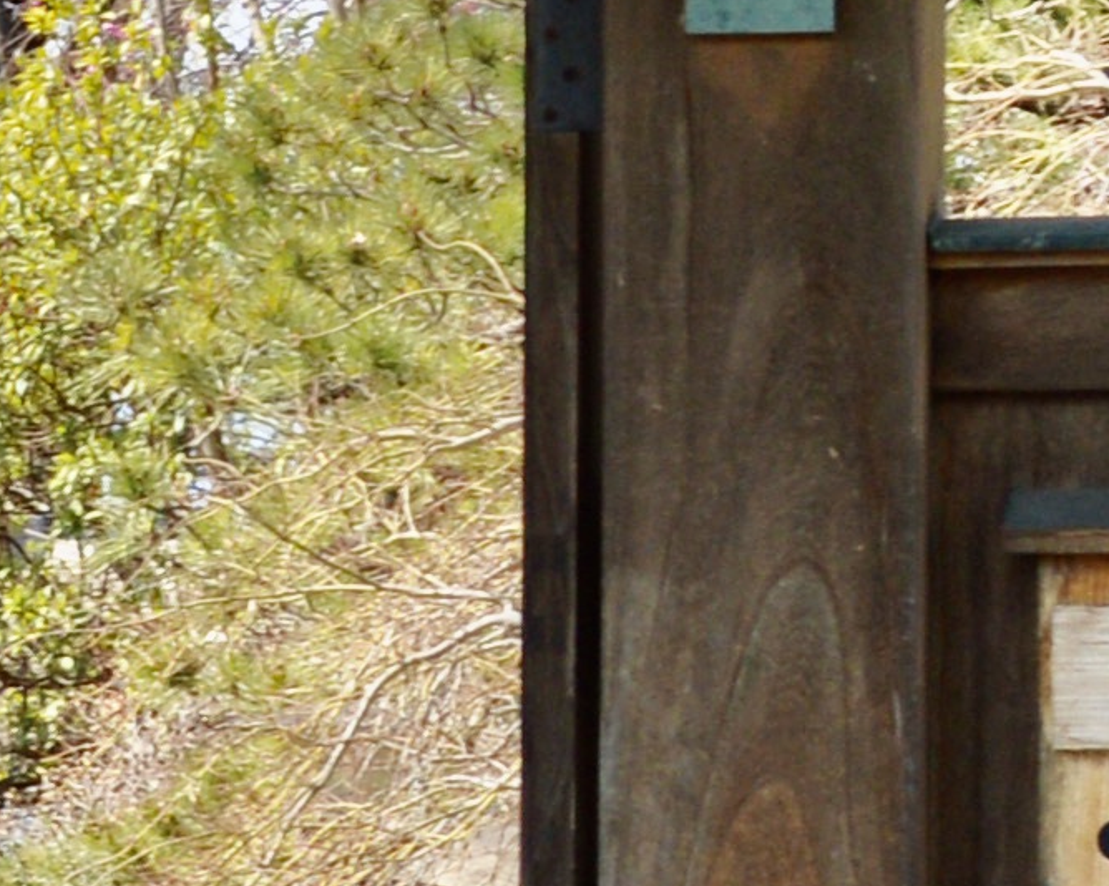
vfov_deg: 5.1
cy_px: 446
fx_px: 9975
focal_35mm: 304
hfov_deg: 6.0
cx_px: -1838
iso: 100
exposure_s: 1/160
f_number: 6.3
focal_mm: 24
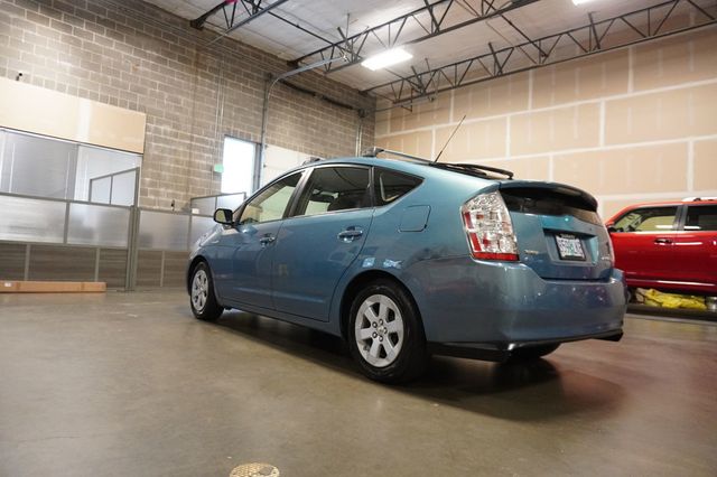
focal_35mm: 24
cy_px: 238
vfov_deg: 53.1
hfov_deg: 73.8
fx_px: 478
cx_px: 358
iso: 3200
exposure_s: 1/160
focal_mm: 16
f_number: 3.5
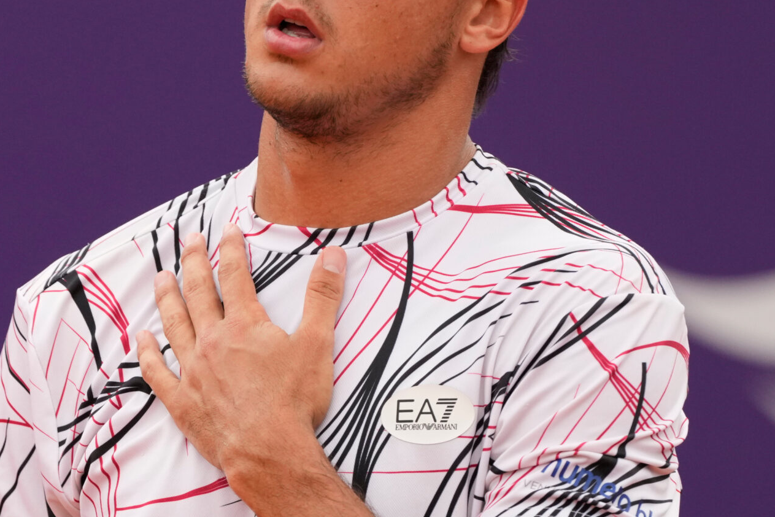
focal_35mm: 1216
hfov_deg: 1.7
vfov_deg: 1.1
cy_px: 256
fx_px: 26176
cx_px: 352
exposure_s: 1/2500
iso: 1000
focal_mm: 600
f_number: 4
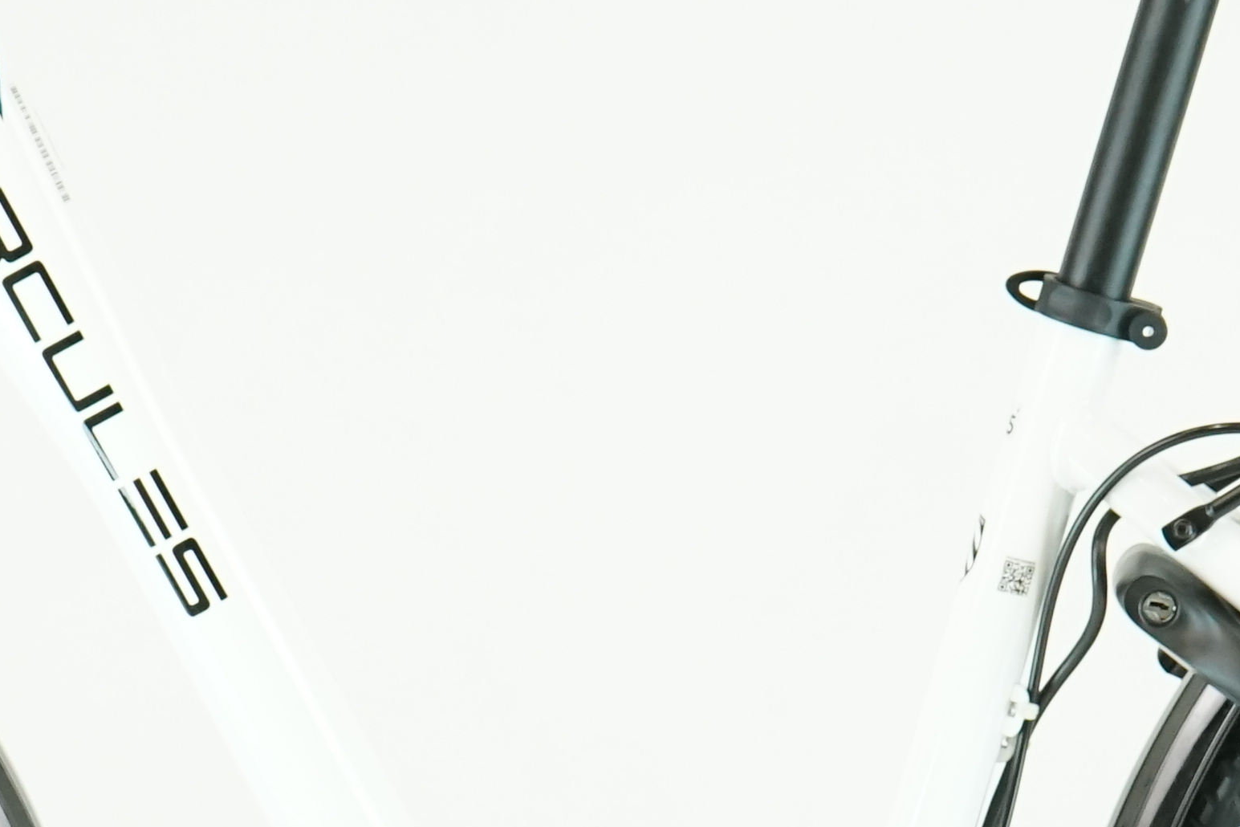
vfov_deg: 6.9
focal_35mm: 198
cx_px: 684
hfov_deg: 10.4
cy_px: 614
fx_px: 6819
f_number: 5.6
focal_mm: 51
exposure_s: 1/200
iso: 1600
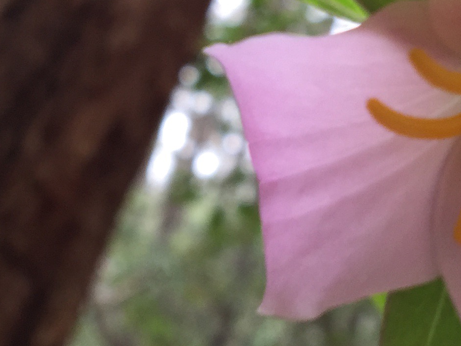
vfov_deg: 14.6
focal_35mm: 101
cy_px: 119
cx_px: 267
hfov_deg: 19.4
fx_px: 1345
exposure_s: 1/120
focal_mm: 4.15
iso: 40
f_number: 2.2
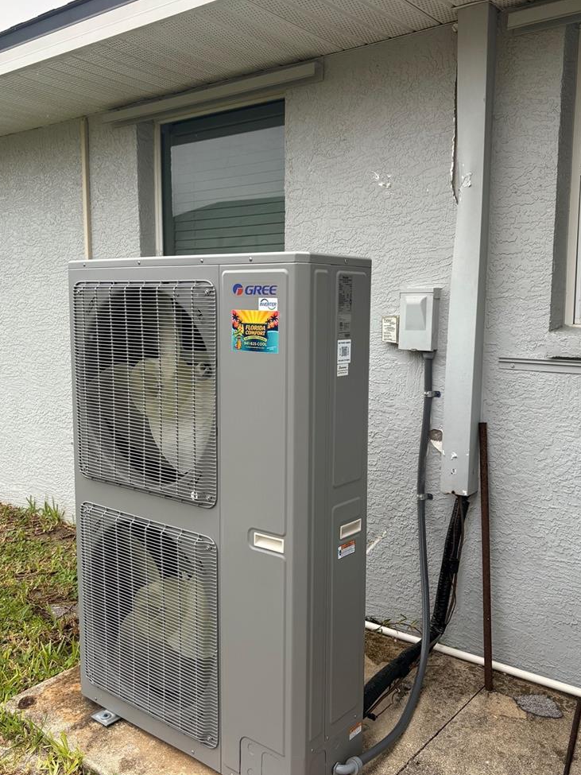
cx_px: 294
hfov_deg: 44.2
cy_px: 386
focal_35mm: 32
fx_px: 716
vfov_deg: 56.8
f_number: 1.6
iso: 64
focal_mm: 5.96
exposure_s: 1/1451
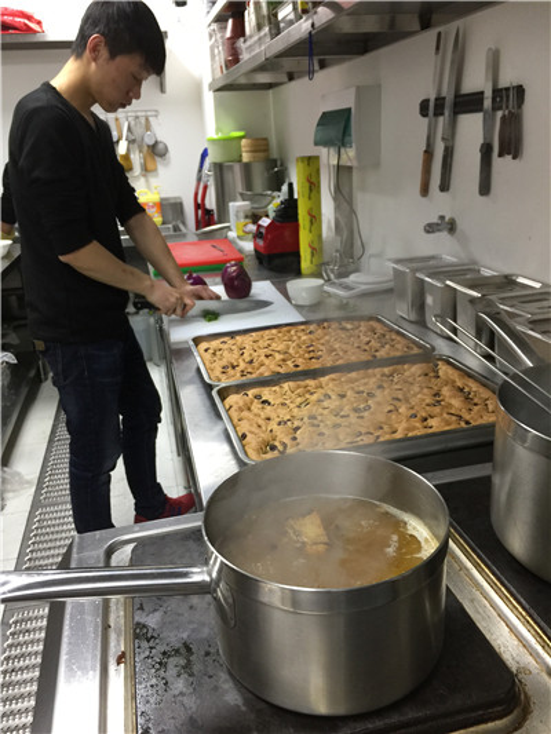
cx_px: 276
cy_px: 367
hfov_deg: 48.2
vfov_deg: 61.6
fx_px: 615
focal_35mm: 29
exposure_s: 1/17
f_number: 2.2
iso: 80
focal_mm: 4.15
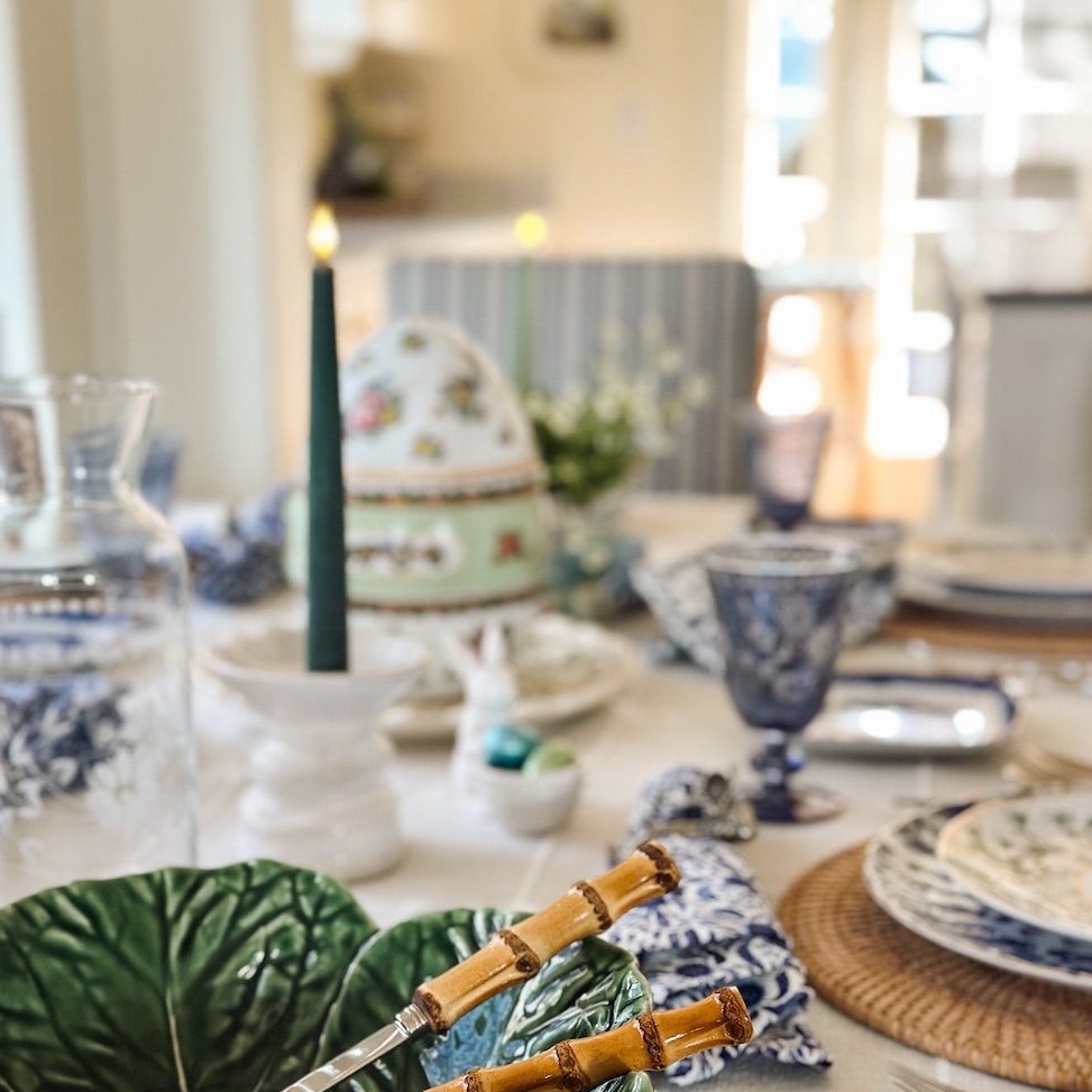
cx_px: 544
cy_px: 722
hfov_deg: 30.0
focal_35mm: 57
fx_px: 2034
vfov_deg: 29.8
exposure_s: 1/60
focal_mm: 6.86
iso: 320
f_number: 1.8
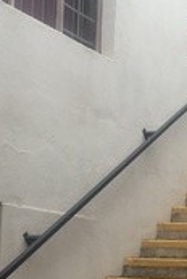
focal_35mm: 87
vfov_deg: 22.9
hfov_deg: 14.6
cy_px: 239
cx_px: 292
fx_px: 675
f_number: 2.2
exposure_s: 1/162
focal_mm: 4.15
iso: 25
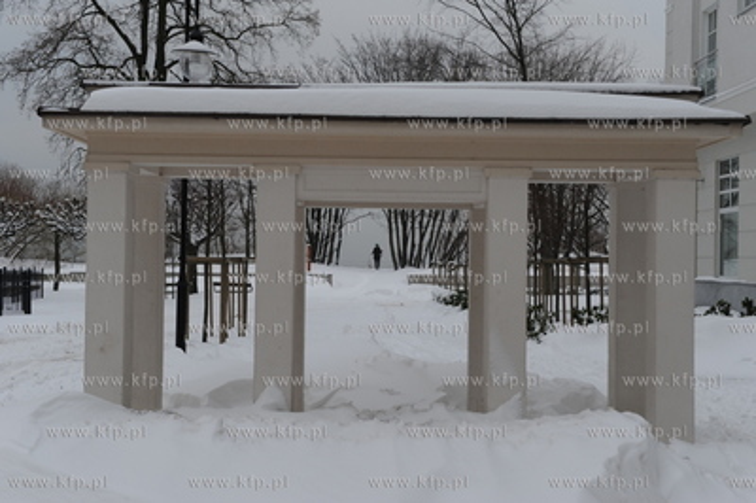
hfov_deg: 39.6
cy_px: 252
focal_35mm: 50
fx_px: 1049
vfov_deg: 26.9
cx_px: 378
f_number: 8
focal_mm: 50
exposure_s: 1/250
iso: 400
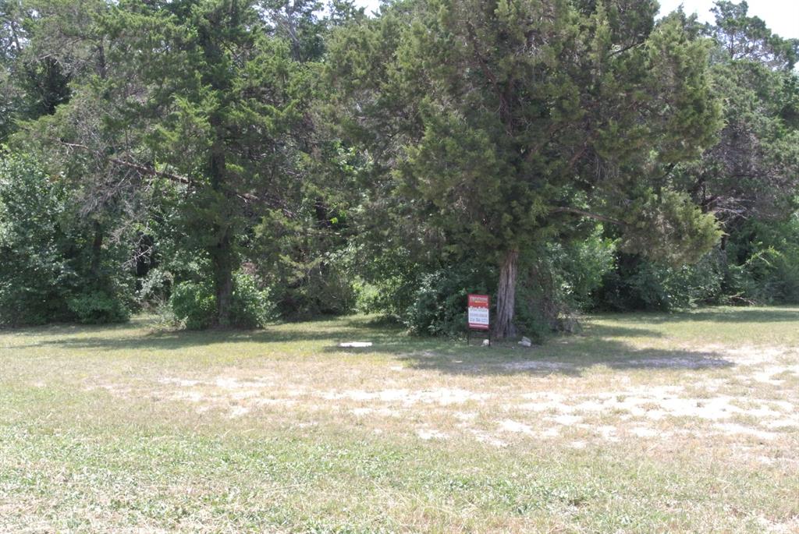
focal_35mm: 40
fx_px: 889
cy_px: 267
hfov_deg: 48.4
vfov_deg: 33.5
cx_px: 400
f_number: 4.2
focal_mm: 15.1
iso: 400
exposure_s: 1/60
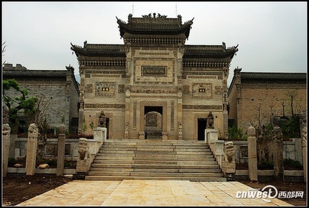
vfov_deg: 35.7
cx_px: 154
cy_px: 104
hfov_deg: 51.2
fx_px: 323
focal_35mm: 38
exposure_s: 1/80
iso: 100
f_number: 8
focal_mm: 25
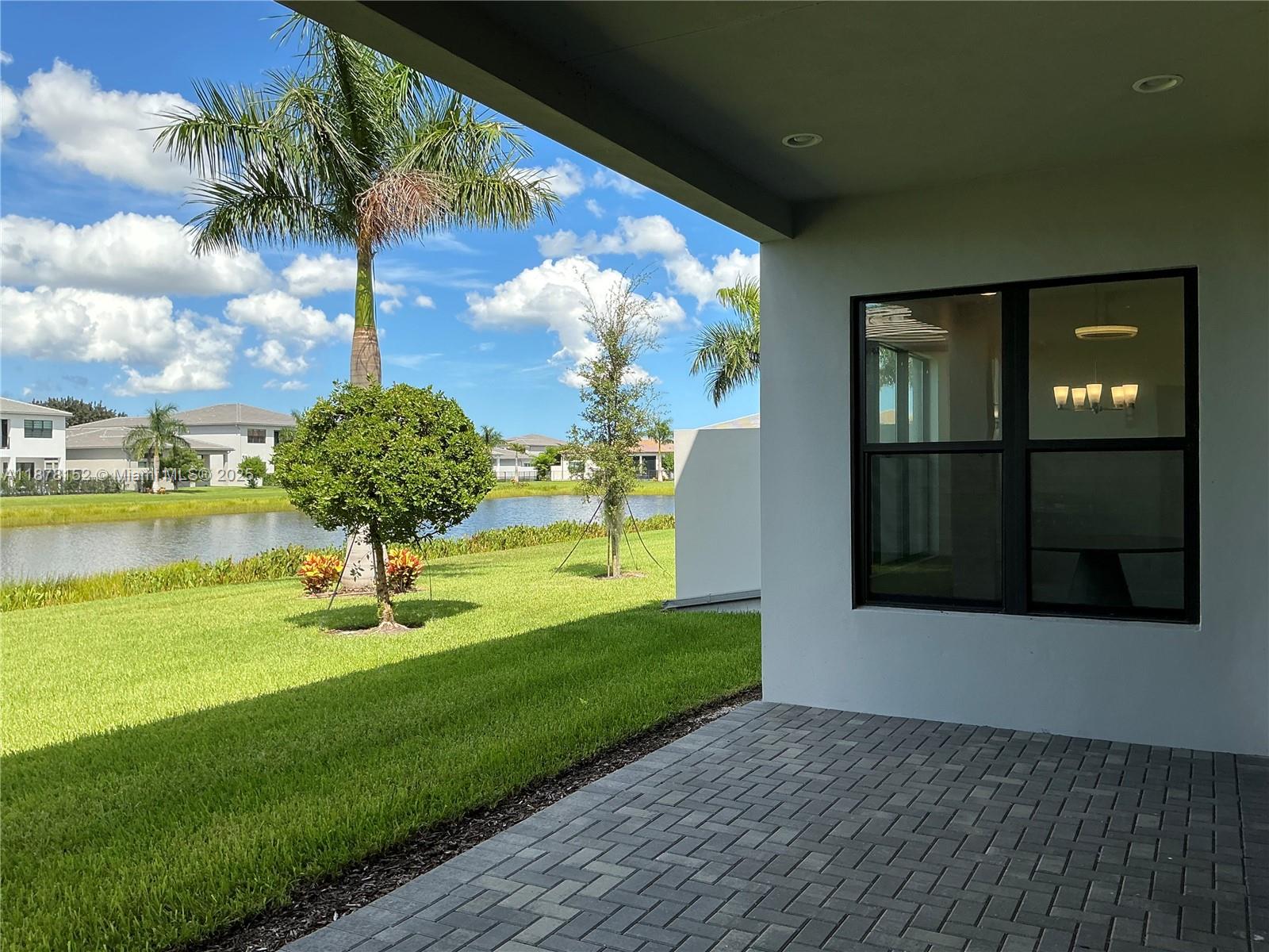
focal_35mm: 28
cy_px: 476
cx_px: 634
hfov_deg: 63.4
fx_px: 1026
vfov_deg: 49.7
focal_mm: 3
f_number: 1.8
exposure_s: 1/1342
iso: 25
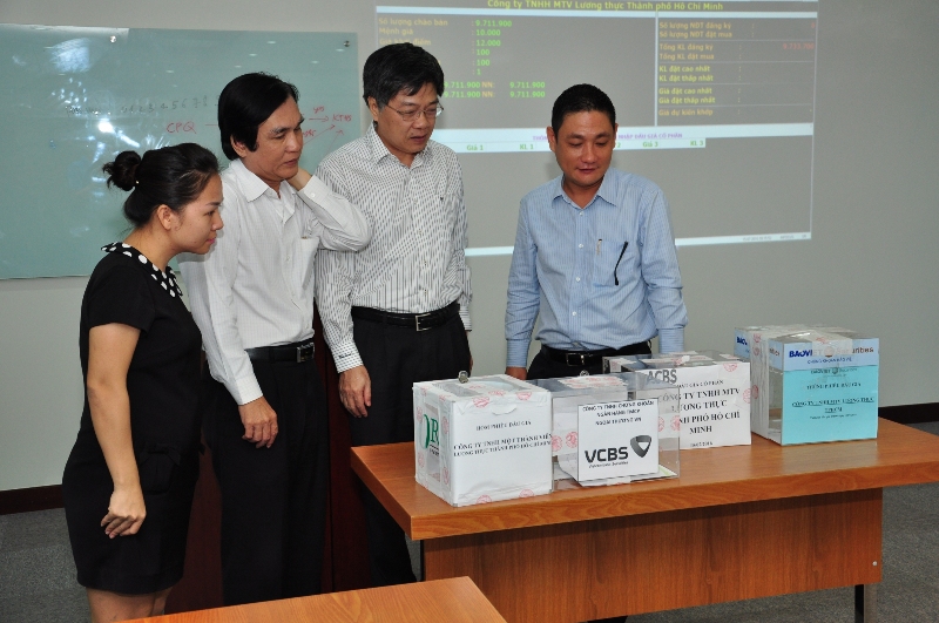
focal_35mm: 45
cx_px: 470
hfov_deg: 43.7
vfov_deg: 29.8
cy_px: 312
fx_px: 1172
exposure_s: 1/60
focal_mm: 30
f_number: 5.6
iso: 500
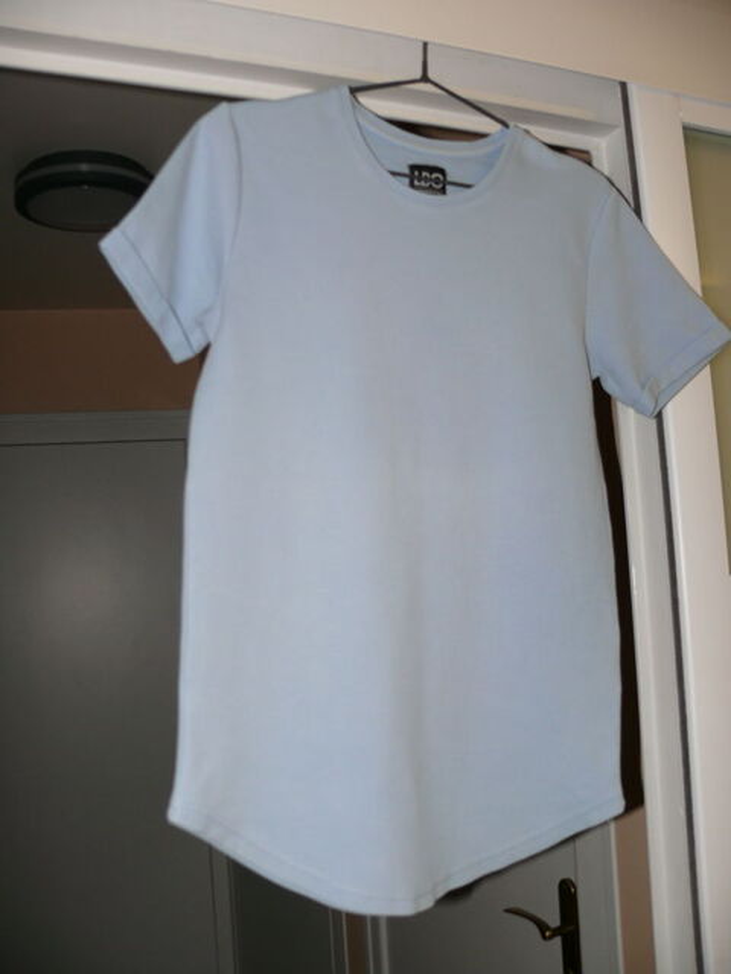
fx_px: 985
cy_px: 487
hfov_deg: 40.7
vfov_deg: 52.6
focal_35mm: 35
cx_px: 366
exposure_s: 1/30
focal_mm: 7.4
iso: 100
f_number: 2.8
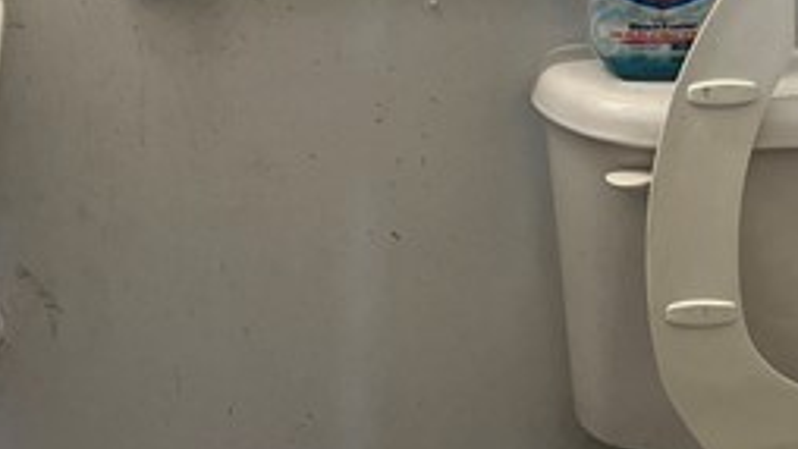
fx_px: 2413
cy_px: -327
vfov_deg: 10.1
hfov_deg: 18.6
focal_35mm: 114
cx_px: 647
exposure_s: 1/120
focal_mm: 5.1
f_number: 1.6
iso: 80
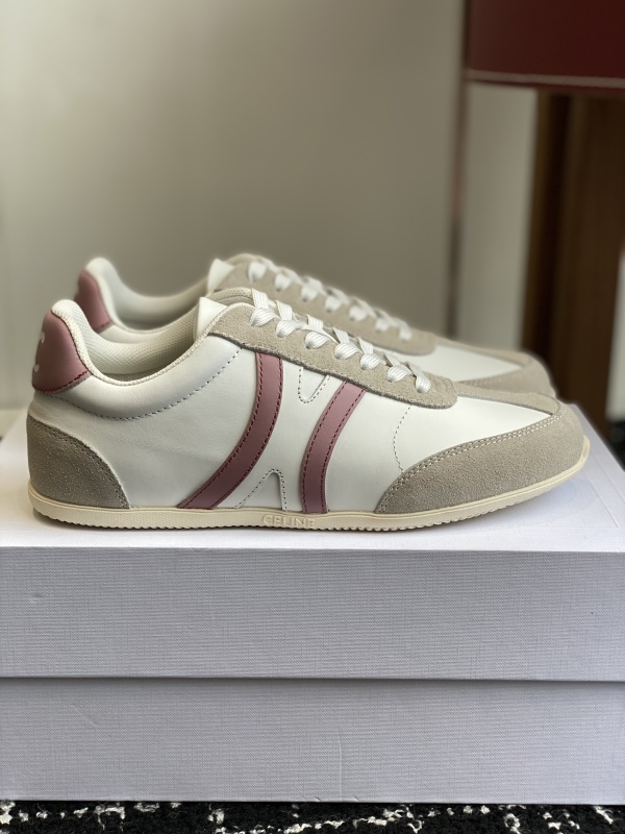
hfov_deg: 28.0
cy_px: 417
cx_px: 312
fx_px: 1252
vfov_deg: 36.8
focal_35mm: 52
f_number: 2
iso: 20
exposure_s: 1/145
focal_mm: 6
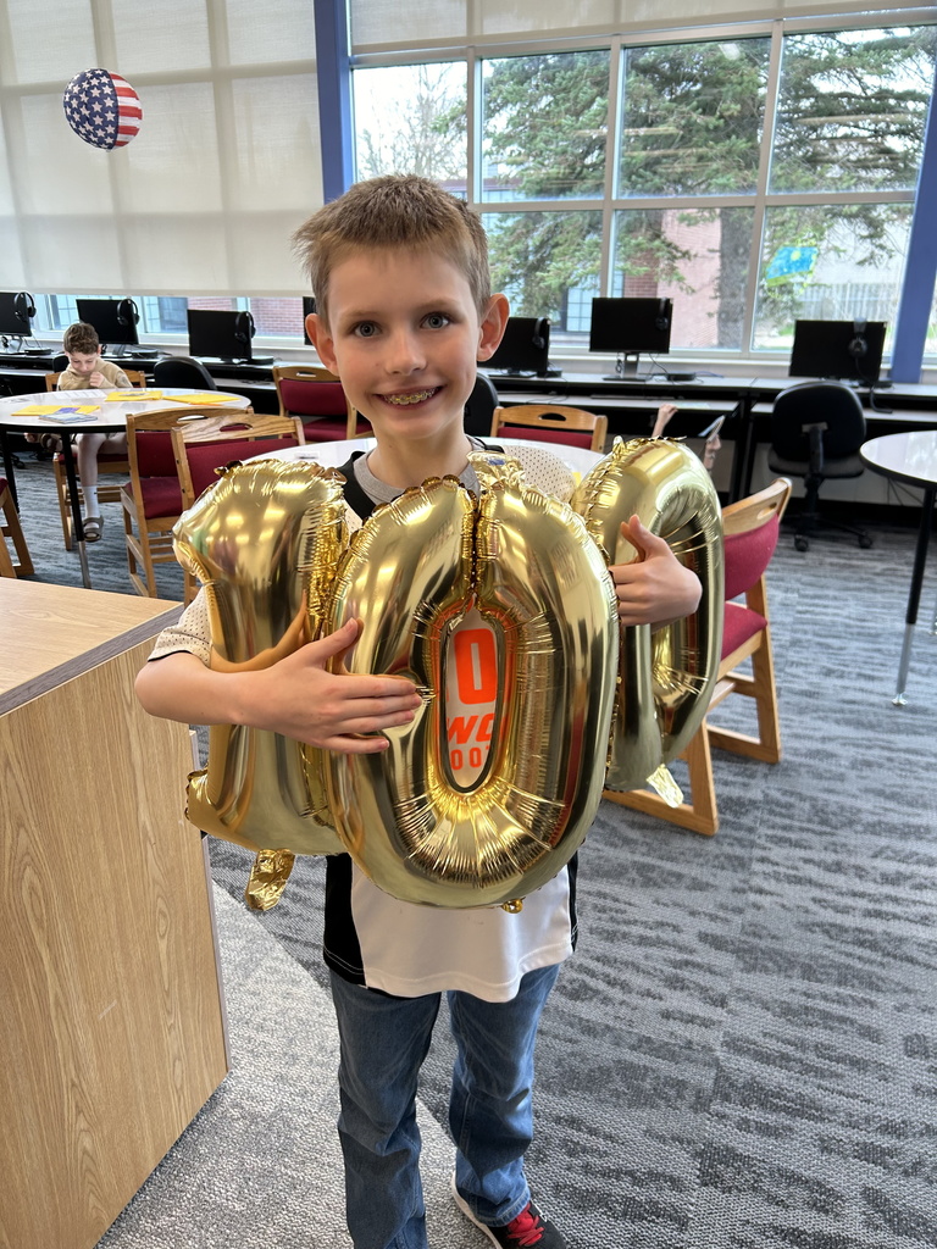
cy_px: 624
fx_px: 938
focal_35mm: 26
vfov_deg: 67.3
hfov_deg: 53.1
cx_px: 468
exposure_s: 1/60
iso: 80
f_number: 1.5
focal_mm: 5.7
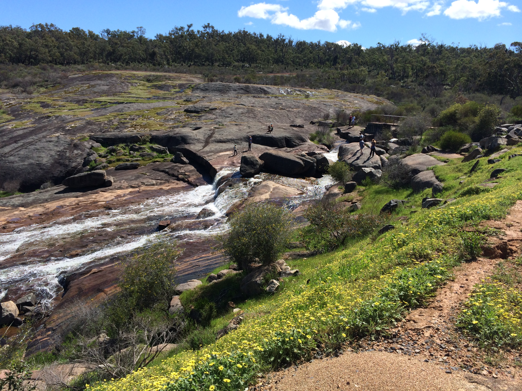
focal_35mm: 30
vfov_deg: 46.8
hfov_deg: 60.0
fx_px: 452
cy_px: 196
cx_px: 261
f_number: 2.2
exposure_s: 1/1866
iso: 32
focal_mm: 4.12
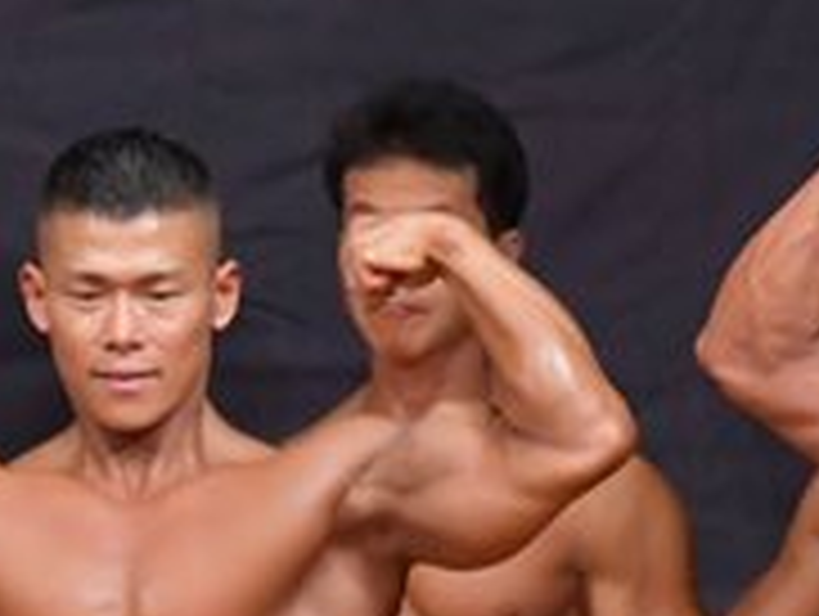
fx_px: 27576
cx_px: 425
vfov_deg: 1.3
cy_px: 976
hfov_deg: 1.7
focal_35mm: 1164
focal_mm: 190
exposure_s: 1/400
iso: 5000
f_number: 5.6
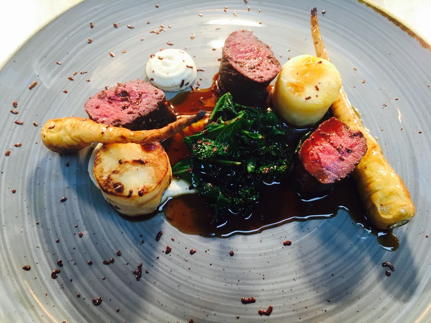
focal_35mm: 29
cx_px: 216
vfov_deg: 48.2
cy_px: 162
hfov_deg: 61.7
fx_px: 361
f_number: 2.2
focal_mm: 4.15
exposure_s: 1/33
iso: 25
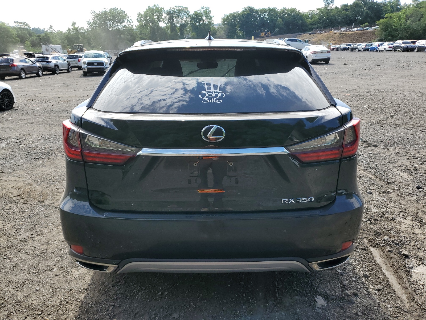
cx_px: 213
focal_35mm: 26
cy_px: 160
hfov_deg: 67.3
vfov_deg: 53.1
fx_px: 320
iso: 50
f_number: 1.5
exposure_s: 1/1250
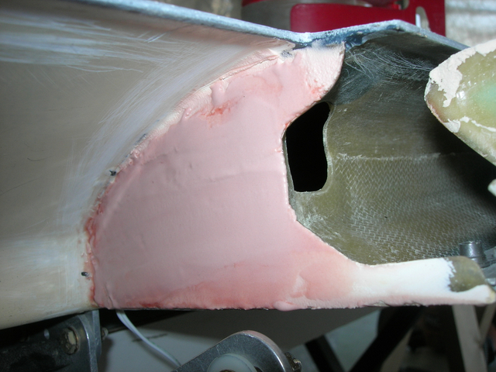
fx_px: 544
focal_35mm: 38
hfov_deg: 49.0
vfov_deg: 37.7
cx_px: 248
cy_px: 186
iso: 64
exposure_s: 1/60.1
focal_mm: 7.8
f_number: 4.8
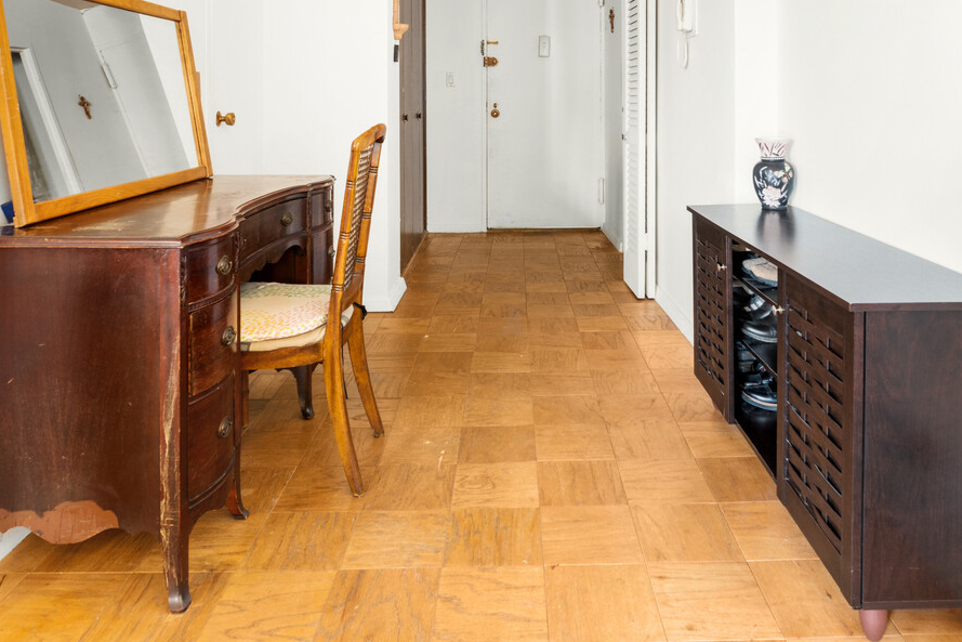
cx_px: 519
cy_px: 104
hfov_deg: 67.3
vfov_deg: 44.9
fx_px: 722
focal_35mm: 27
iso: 320
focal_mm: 16
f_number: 11
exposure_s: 6
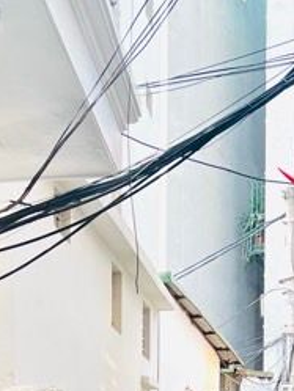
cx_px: 71
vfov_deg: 16.8
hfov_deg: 13.8
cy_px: 576
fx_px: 1211
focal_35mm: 107
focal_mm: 5.7
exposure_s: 1/209
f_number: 1.5
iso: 40
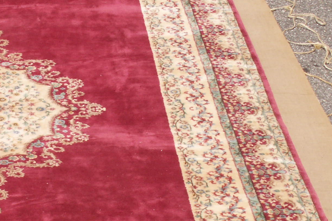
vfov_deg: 11.5
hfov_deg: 16.9
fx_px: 1088
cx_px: -23
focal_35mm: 118
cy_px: 214
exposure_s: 1/250
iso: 50
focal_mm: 8.14
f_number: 8
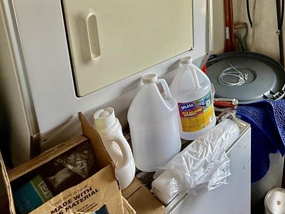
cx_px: 262
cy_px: 1
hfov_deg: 53.2
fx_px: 239
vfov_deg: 42.0
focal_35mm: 29
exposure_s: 1/99
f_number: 2.2
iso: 160
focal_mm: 2.22
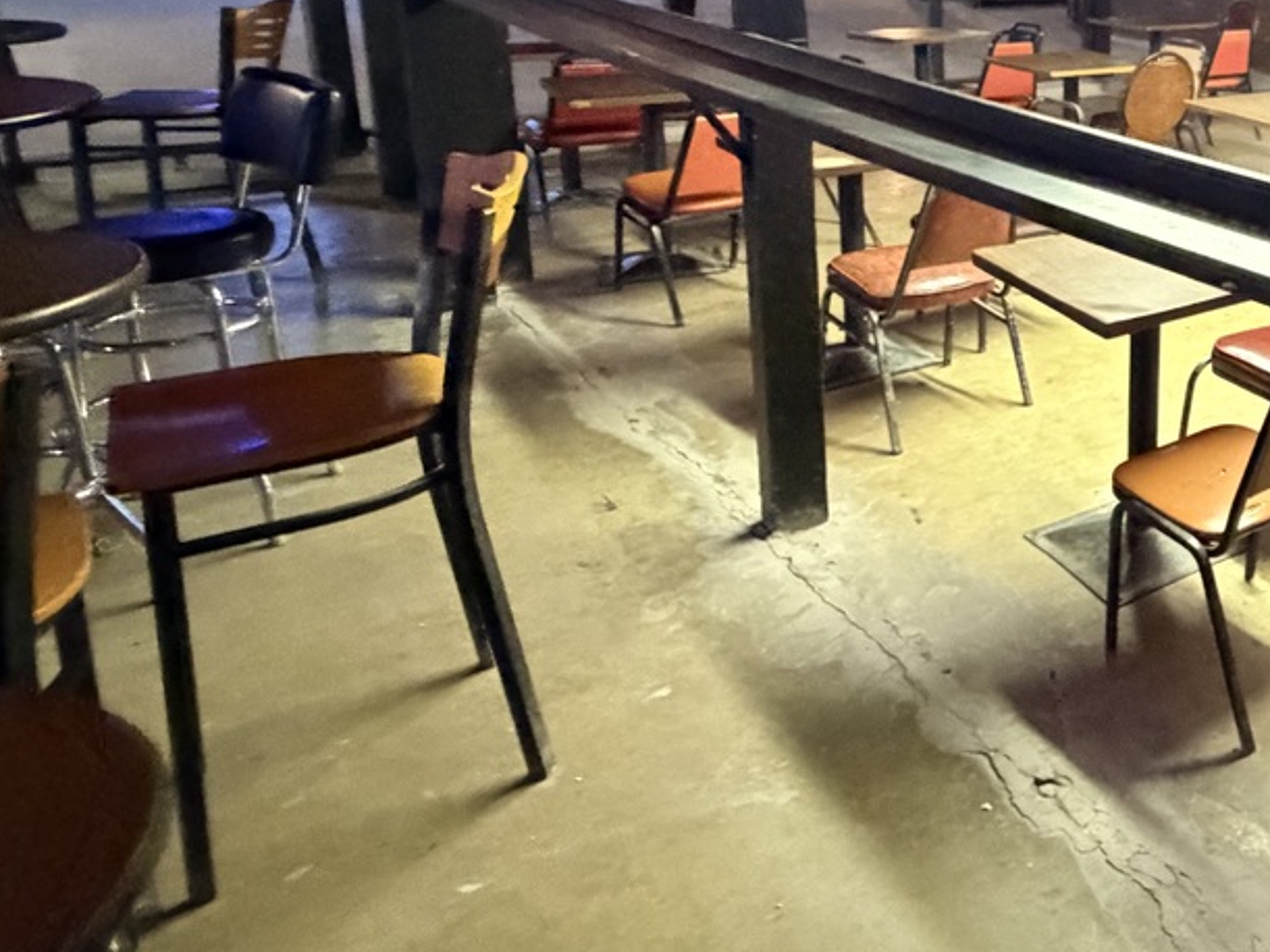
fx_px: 1210
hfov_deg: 41.6
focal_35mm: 33
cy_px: 129
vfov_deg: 40.3
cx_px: 1455
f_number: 2.2
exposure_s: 1/60
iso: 1250
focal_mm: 2.22
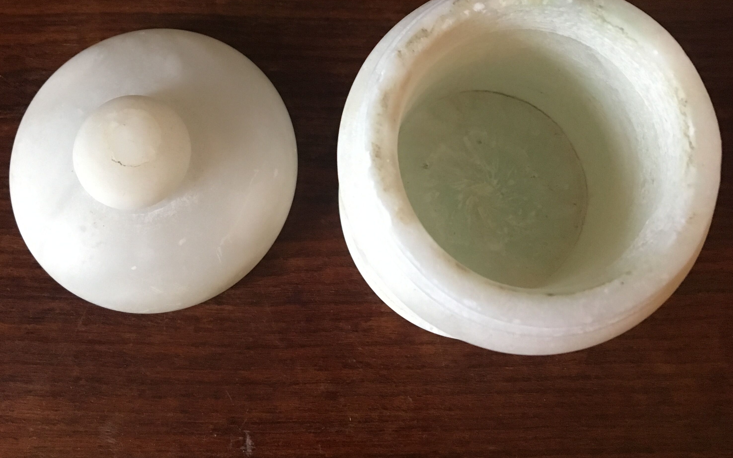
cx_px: 364
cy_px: 70
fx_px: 839
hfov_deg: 47.2
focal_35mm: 42
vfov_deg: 29.6
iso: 200
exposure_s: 1/25
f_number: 2.2
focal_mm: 4.15
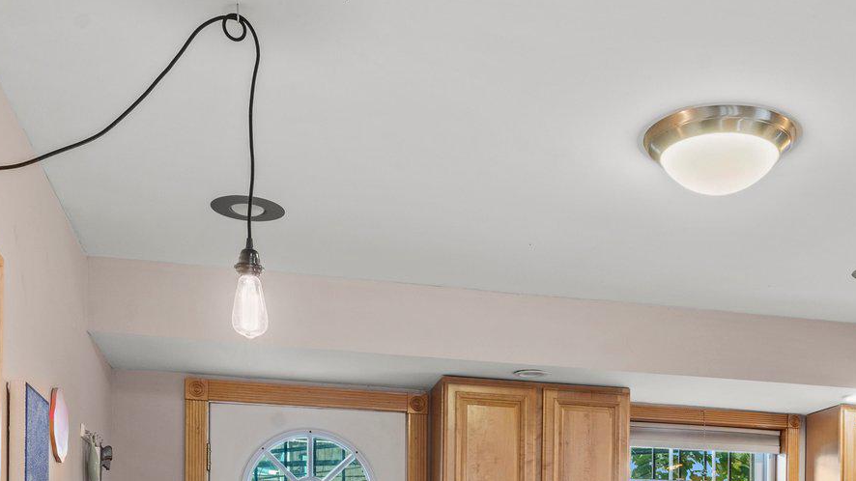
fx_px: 1044
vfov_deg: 23.3
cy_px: 610
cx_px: 590
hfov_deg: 43.8
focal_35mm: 46
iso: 160
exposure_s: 13
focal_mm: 19
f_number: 10
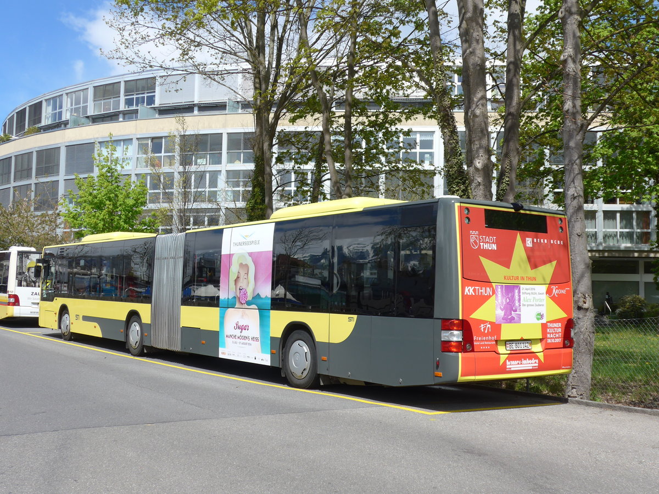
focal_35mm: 41
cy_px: 247
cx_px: 330
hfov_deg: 45.8
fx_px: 781
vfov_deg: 35.1
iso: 80
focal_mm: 8.4
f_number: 2.8
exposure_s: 1/1600
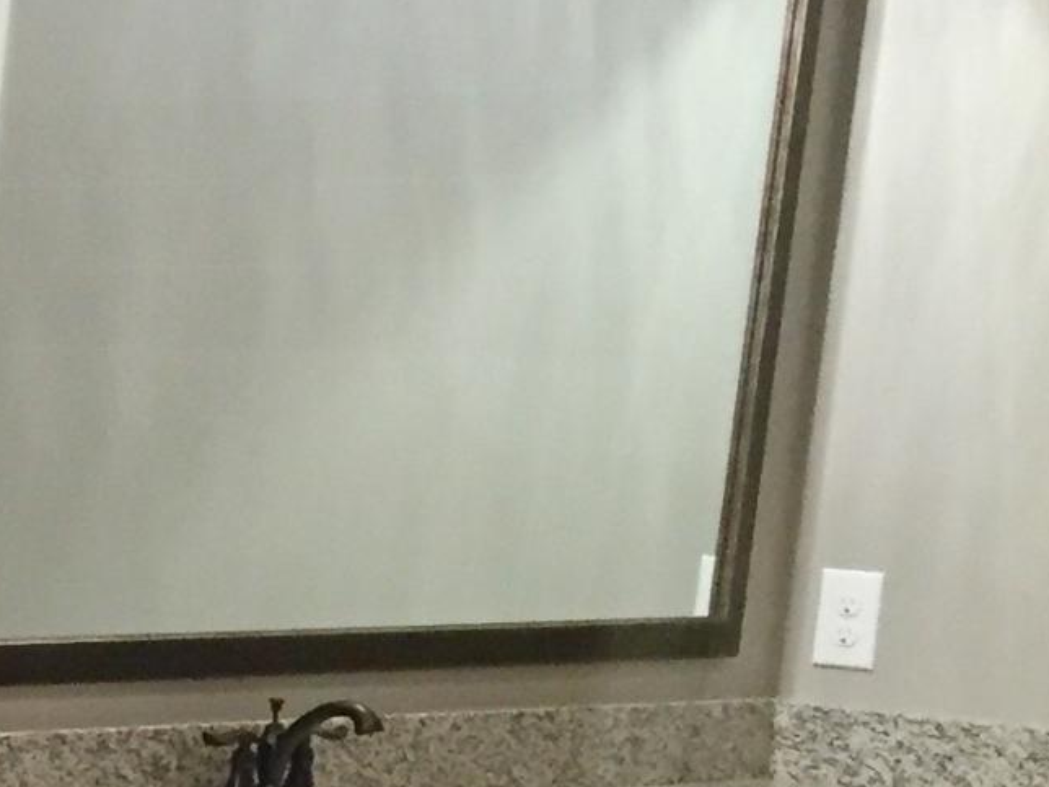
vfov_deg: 10.8
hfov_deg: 12.1
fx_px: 4091
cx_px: -1370
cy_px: 939
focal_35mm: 135
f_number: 2.2
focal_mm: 4.15
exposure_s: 1/30
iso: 160
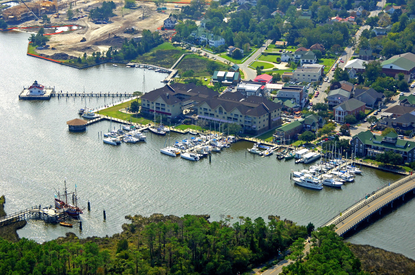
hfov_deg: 26.0
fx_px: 898
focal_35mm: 78
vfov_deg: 17.4
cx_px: 208
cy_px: 138
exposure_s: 1/1000
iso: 400
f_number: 8
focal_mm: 52
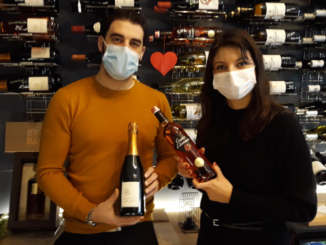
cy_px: 122
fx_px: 254
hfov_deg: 65.3
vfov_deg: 51.4
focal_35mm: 27
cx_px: 163
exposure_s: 1/25
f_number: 1.7
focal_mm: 3.71
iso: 250
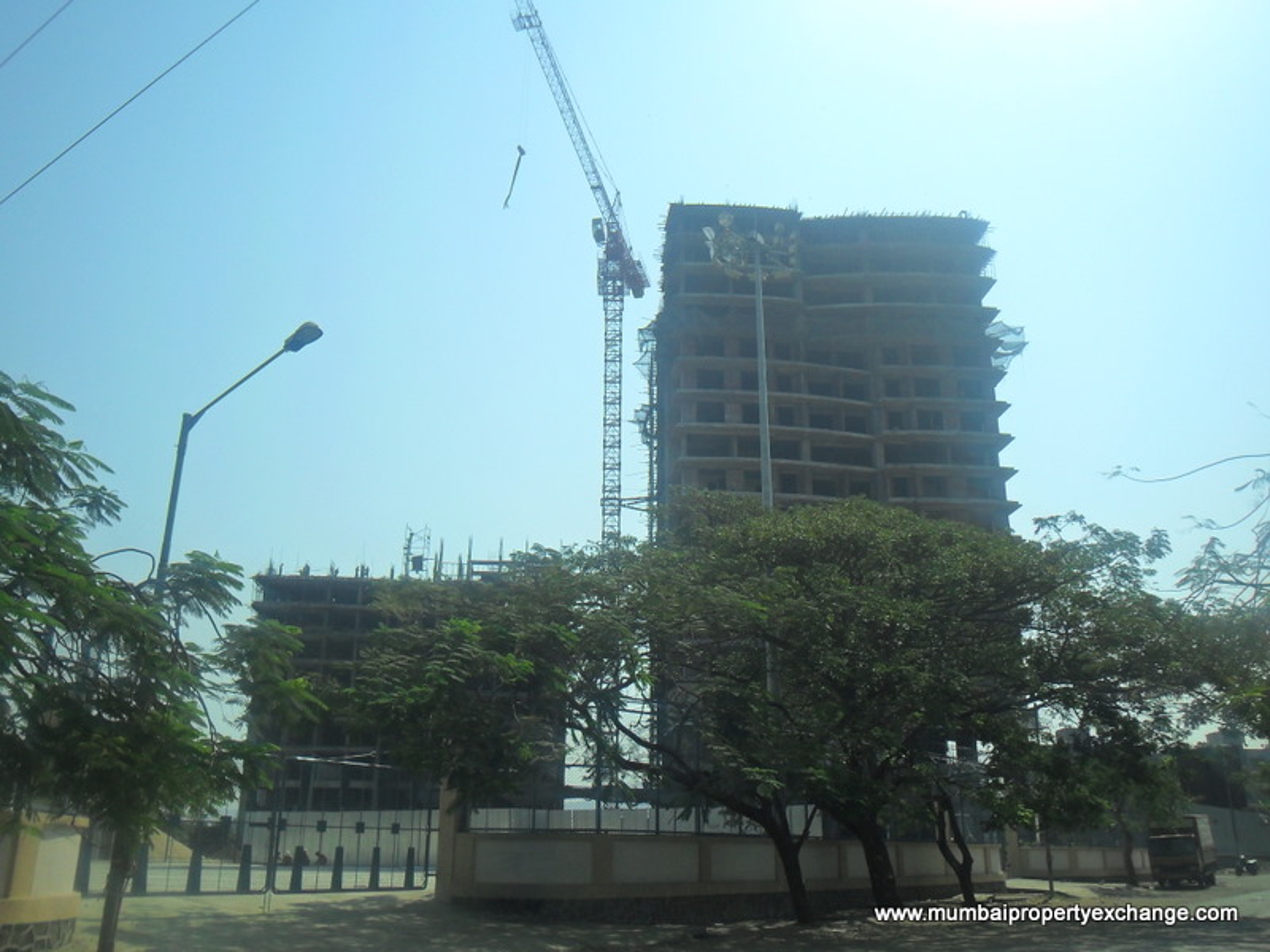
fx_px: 1174
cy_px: 476
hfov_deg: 56.8
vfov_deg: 44.2
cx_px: 635
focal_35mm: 32
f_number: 9.4
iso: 100
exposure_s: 1/250
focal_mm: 5.7
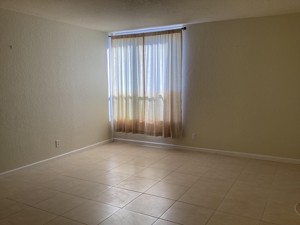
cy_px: 112
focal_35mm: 31
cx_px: 150
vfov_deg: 45.4
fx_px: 269
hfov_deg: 58.4
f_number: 2.4
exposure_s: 1/120
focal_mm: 3.3
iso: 32
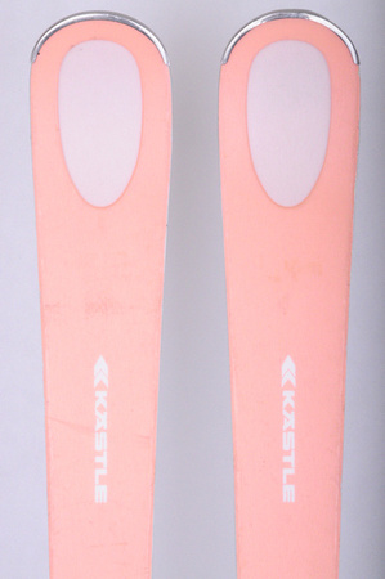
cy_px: 290
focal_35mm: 105
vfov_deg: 19.5
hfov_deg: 13.0
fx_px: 1688
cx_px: 192
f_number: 20
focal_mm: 70
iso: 3200
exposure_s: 1/200
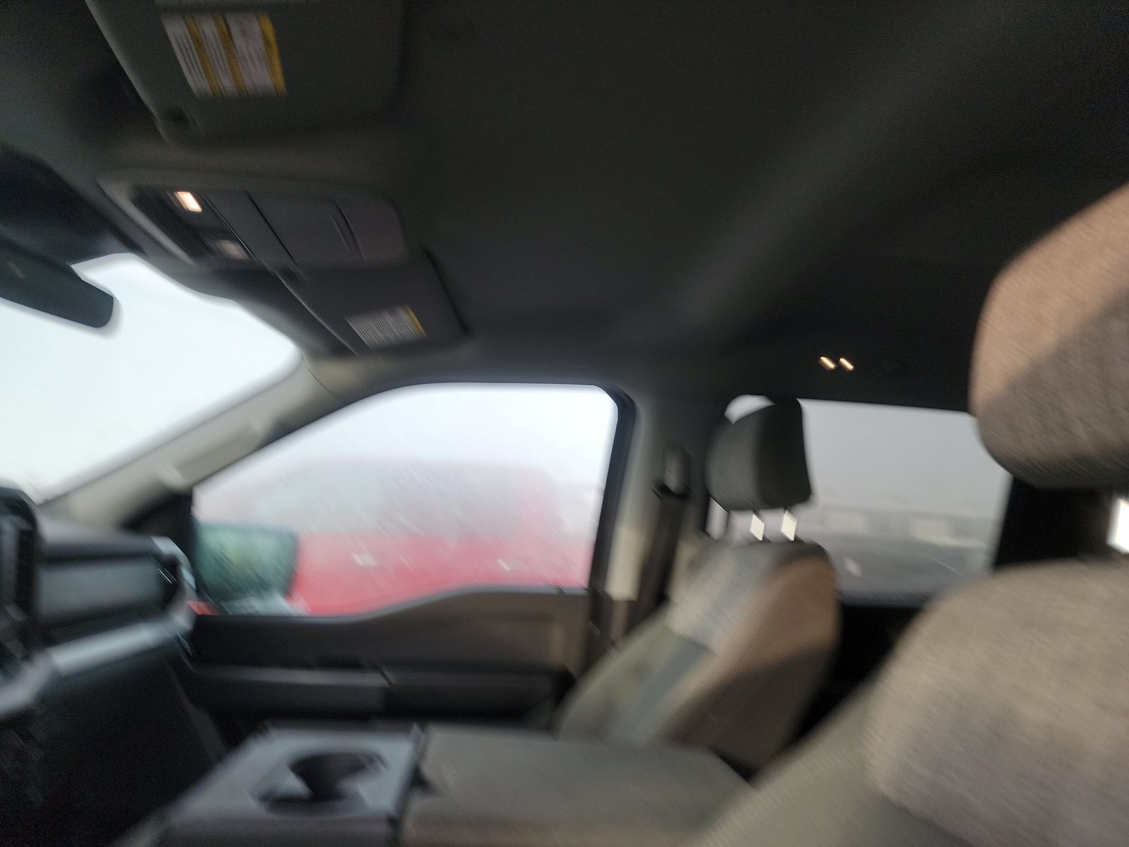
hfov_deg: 71.6
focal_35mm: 24
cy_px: 424
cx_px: 564
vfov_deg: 56.8
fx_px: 783
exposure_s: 1/151
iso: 50
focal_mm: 6.7
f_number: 1.8
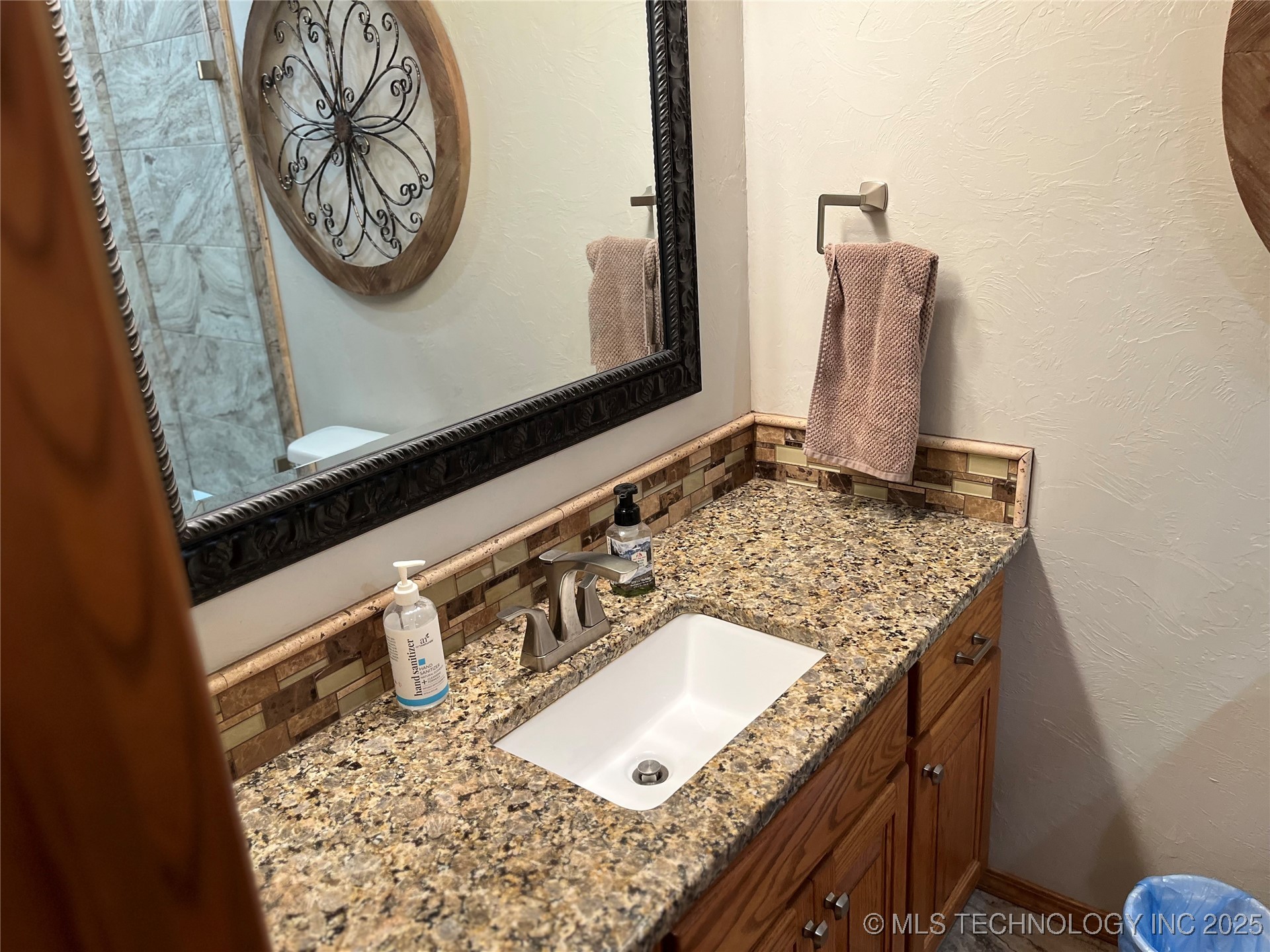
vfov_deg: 53.1
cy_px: 476
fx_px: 954
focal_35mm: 26
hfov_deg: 67.3
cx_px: 635
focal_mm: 5.1
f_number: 1.6
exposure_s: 1/120
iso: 125
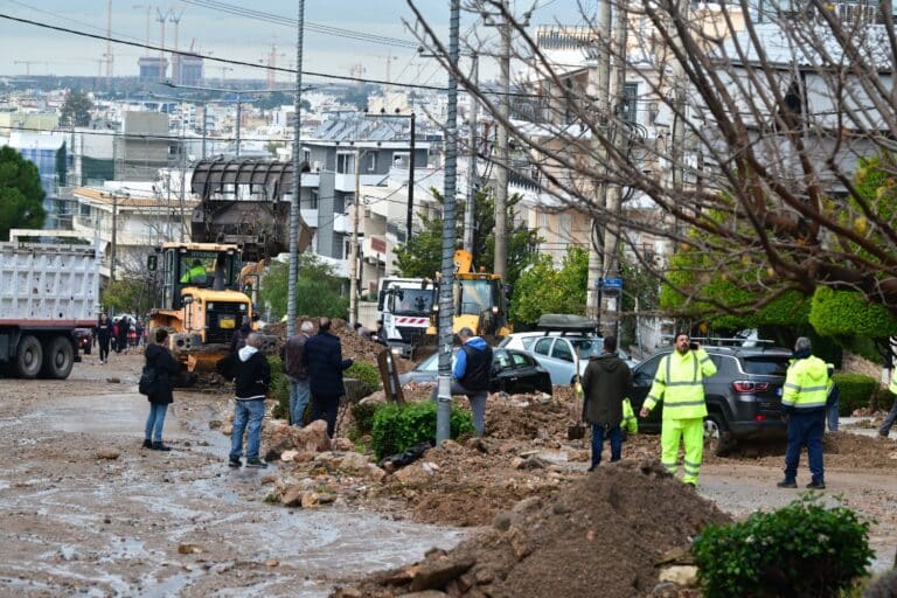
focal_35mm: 120
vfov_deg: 11.4
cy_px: 299
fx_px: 2990
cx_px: 448
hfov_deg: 17.1
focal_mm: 120
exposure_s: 1/500
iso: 800
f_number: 7.1
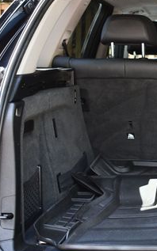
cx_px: 217
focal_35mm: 76
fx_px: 521
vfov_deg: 27.1
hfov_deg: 16.1
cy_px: 125
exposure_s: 1/160
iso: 800
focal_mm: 25
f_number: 4
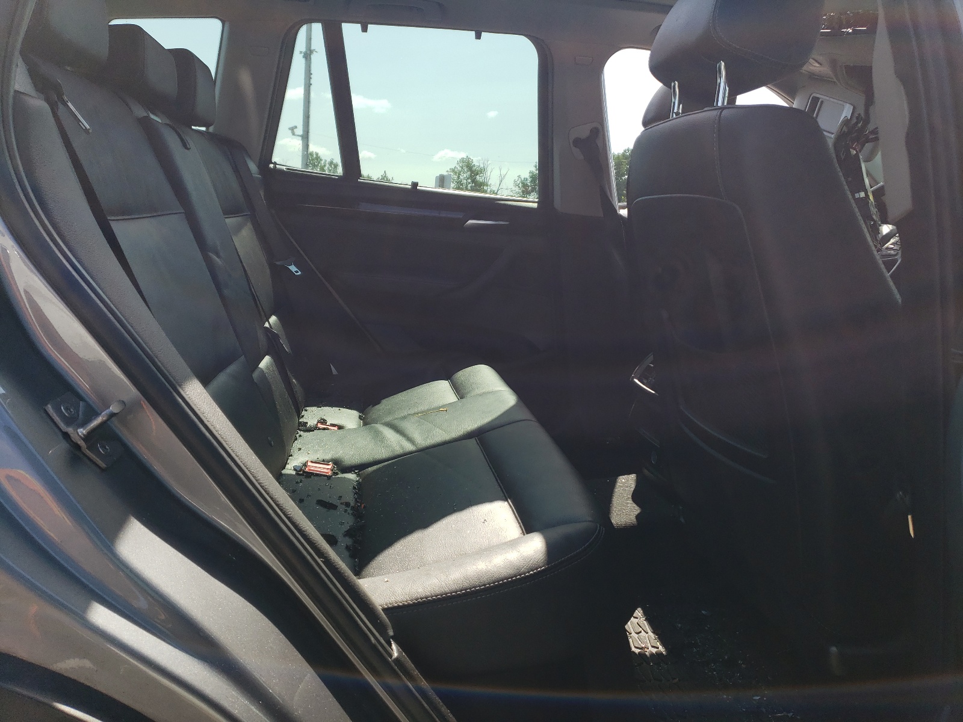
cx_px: 482
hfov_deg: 67.3
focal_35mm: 26
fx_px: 723
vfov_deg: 53.1
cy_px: 361
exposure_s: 1/1429
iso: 50
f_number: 1.5
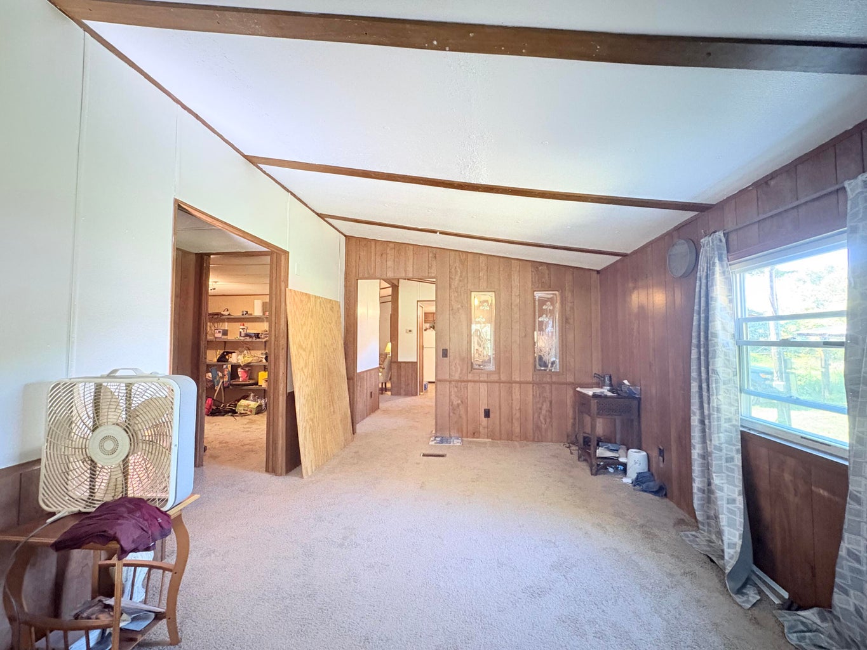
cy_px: 325
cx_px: 434
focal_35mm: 14
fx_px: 351
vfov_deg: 85.7
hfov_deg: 102.1
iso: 800
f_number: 2.2
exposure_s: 1/60
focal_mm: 2.22
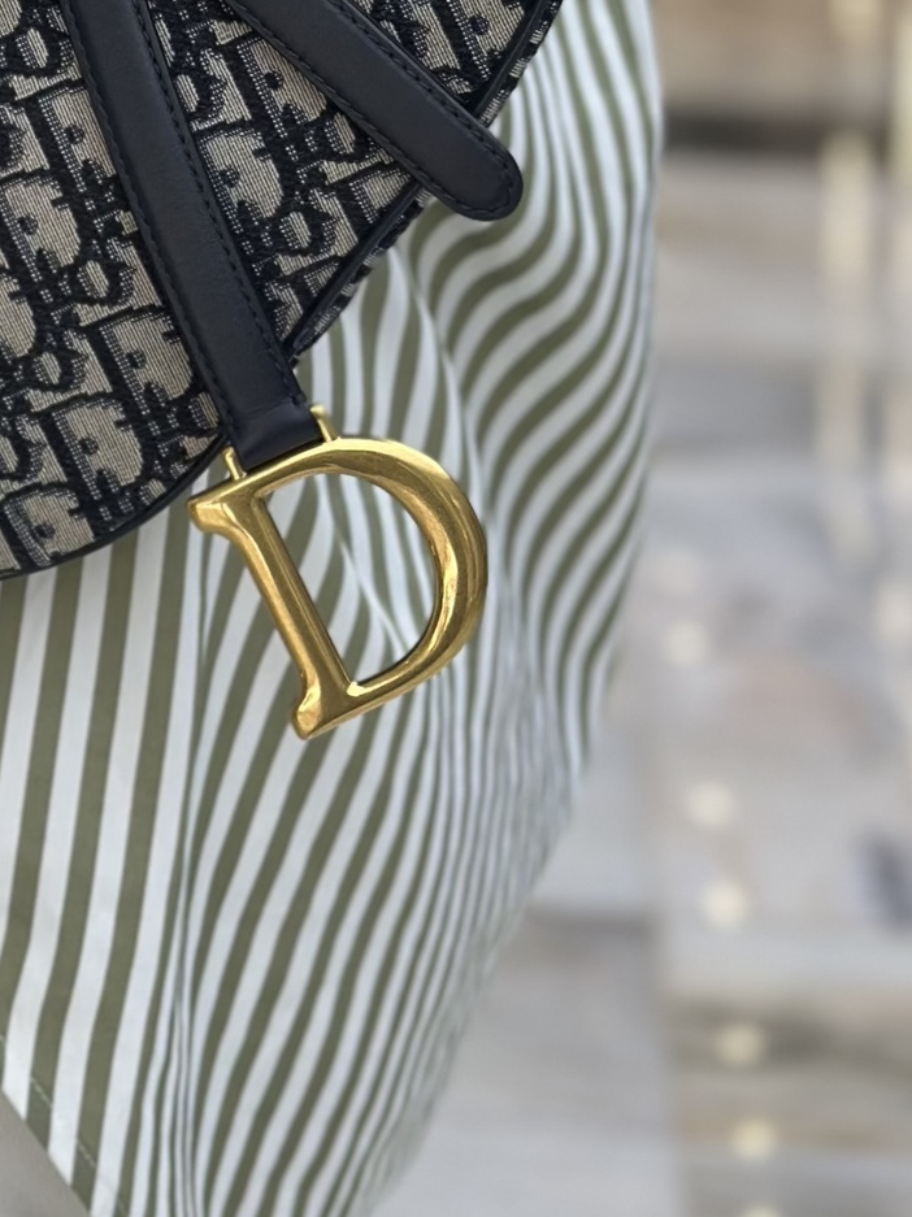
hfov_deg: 11.9
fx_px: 4324
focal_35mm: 123
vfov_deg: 15.5
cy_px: -222
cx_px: -45
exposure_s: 1/390
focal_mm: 6.86
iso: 80
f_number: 1.78
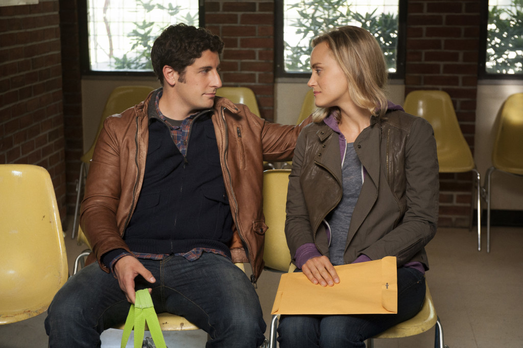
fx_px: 1016
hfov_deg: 28.9
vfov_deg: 19.4
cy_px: 174
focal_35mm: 70
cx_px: 262
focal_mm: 70
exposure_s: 1/100
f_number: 5.6
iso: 2000
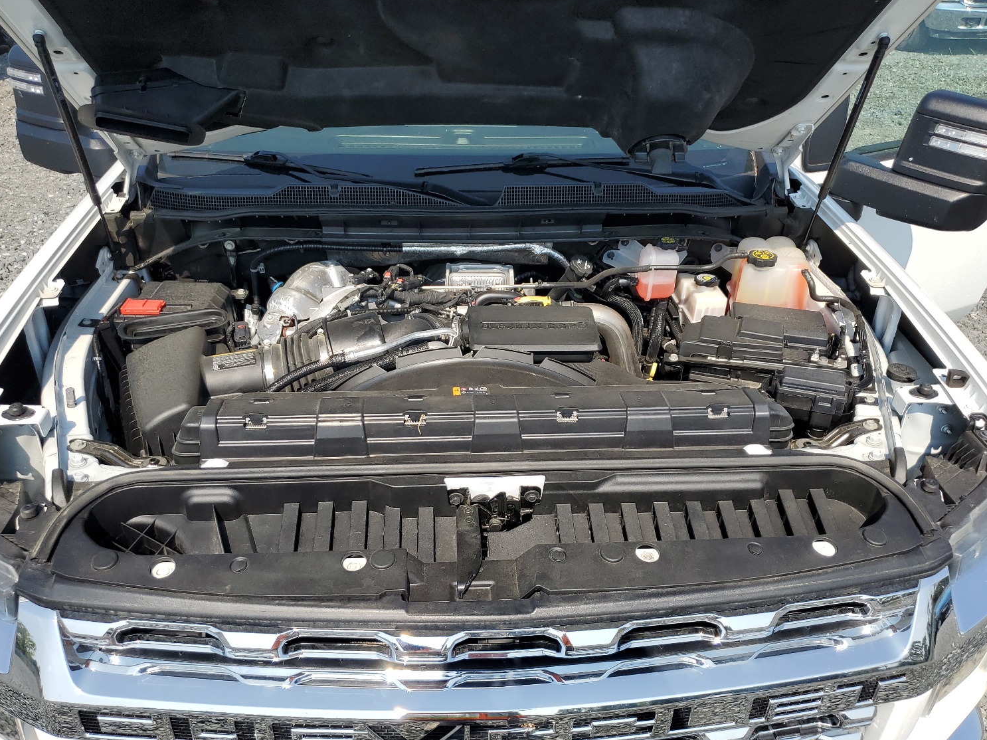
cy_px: 346
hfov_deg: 63.4
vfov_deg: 49.7
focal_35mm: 28
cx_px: 482
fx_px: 798
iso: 50
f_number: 1.5
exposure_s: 1/3333
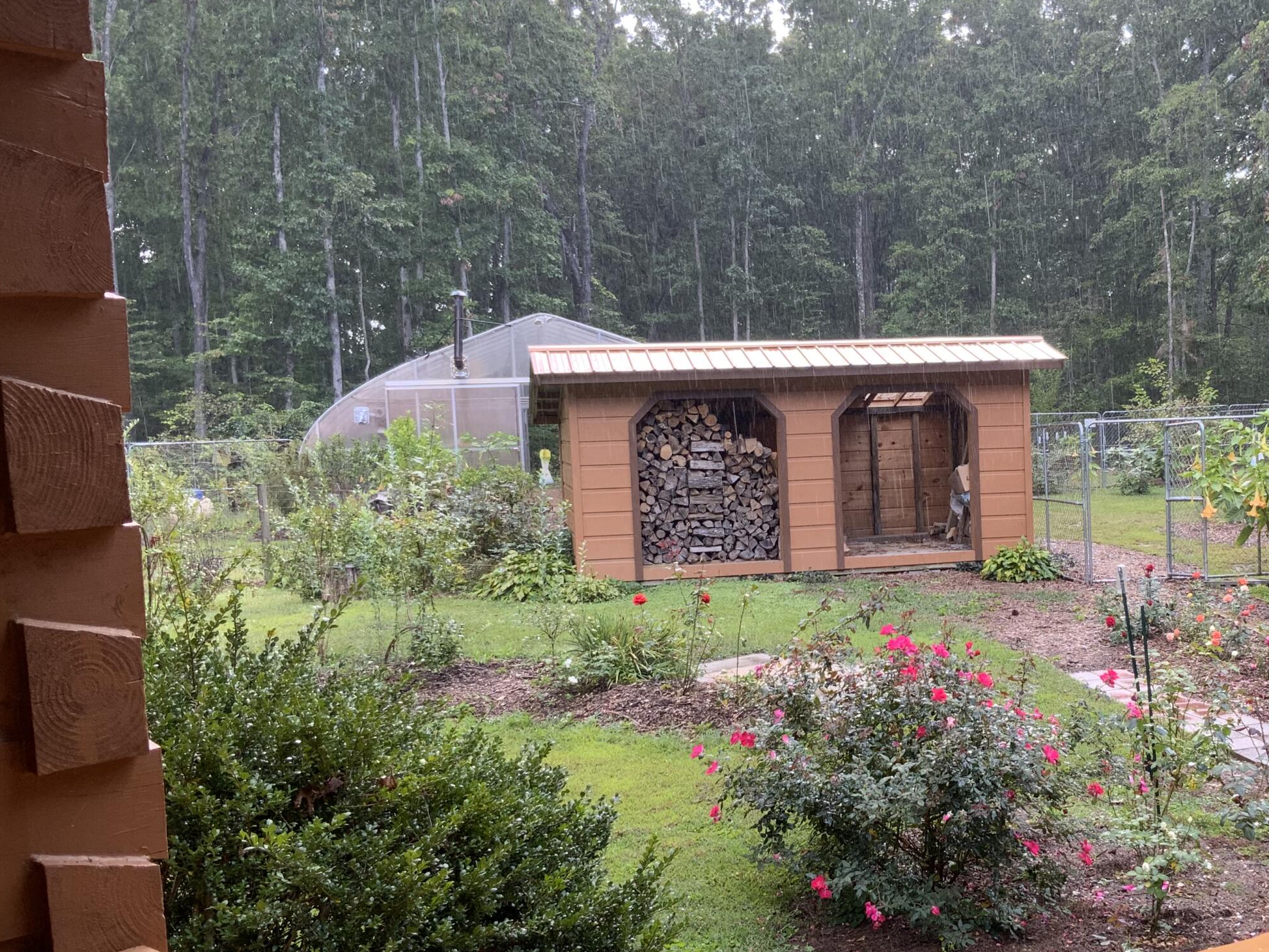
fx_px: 1613
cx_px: 885
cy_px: 550
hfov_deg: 42.1
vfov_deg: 32.8
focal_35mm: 44
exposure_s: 1/122
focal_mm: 3
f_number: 1.8
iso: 32
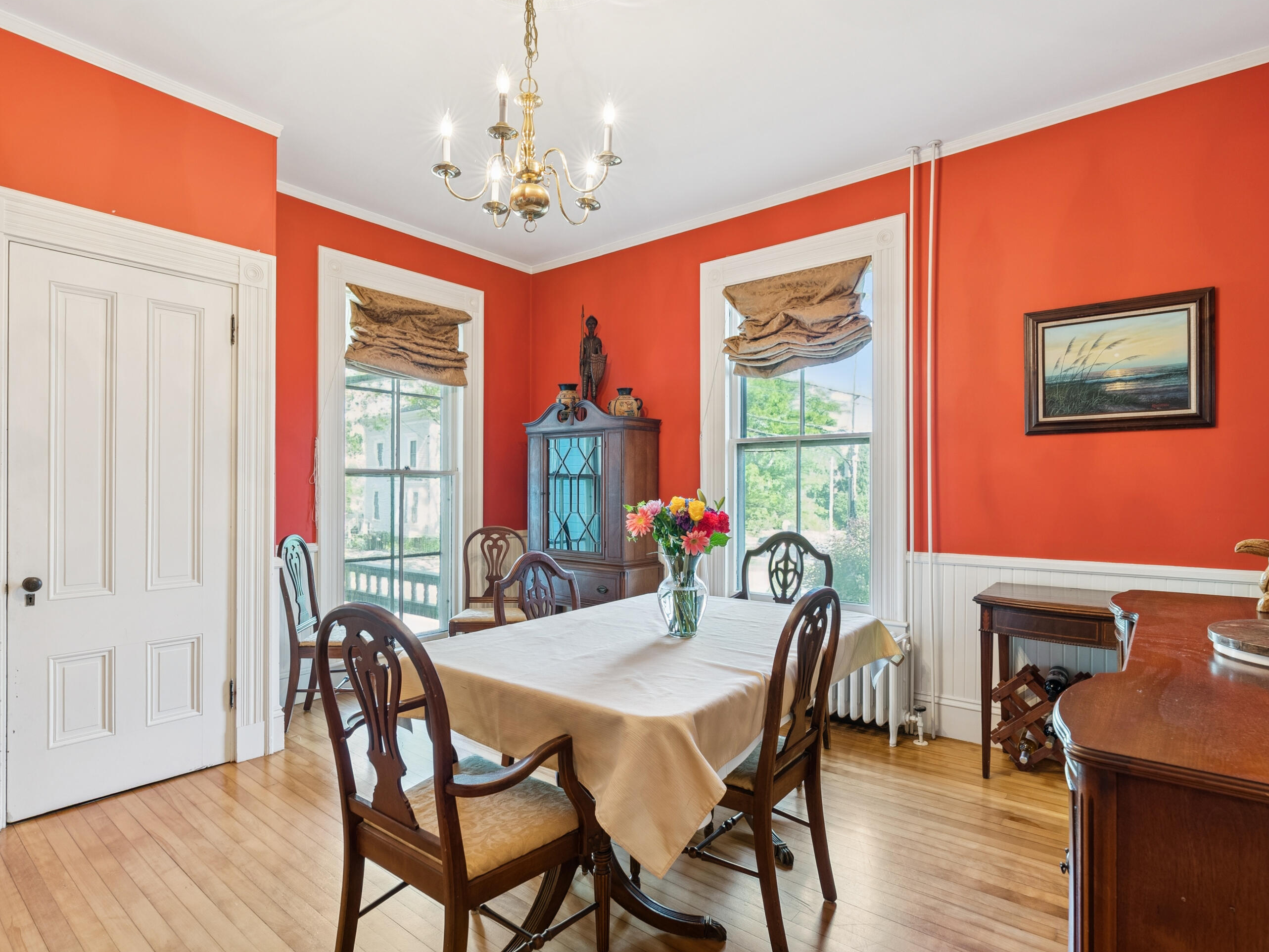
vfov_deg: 71.6
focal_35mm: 18
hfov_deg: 87.7
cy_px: 481
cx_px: 608
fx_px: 660
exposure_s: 1/2
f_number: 7.1
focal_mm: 16
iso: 320
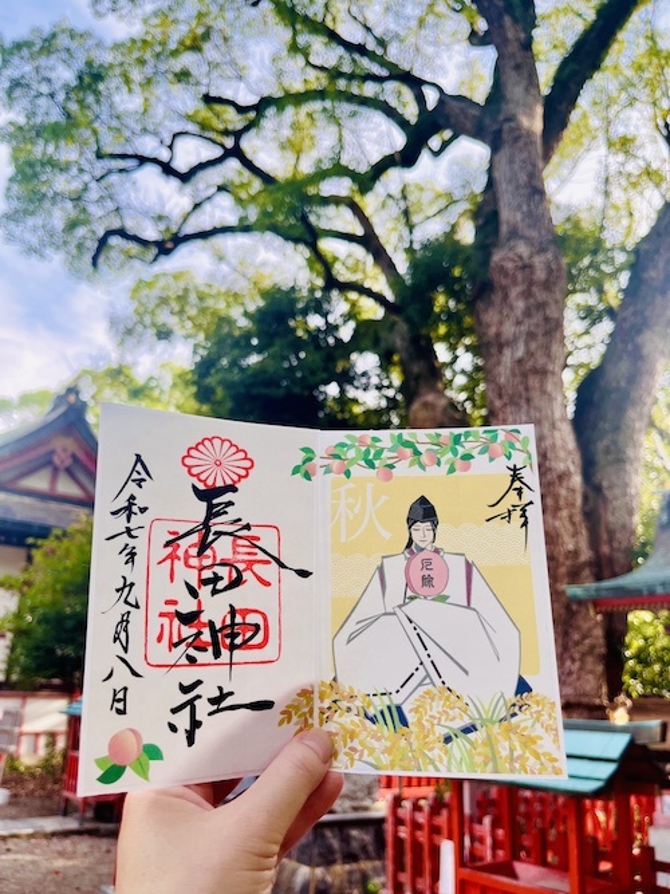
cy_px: 447
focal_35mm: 26
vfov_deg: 67.3
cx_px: 335
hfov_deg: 53.0
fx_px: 671
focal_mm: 5.1
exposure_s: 1/649
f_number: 1.6
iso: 50
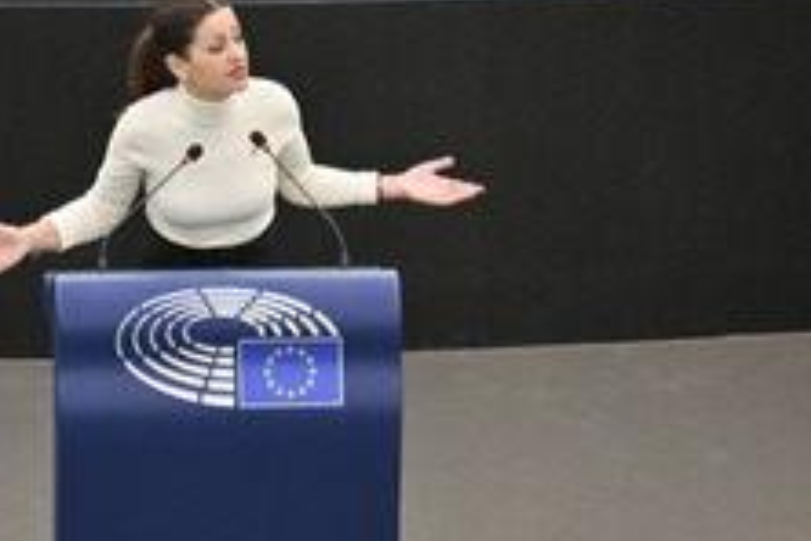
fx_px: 9146
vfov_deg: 3.4
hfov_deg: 5.1
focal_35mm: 406
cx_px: 236
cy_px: 387
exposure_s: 1/320
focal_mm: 200
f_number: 2.8
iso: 1000
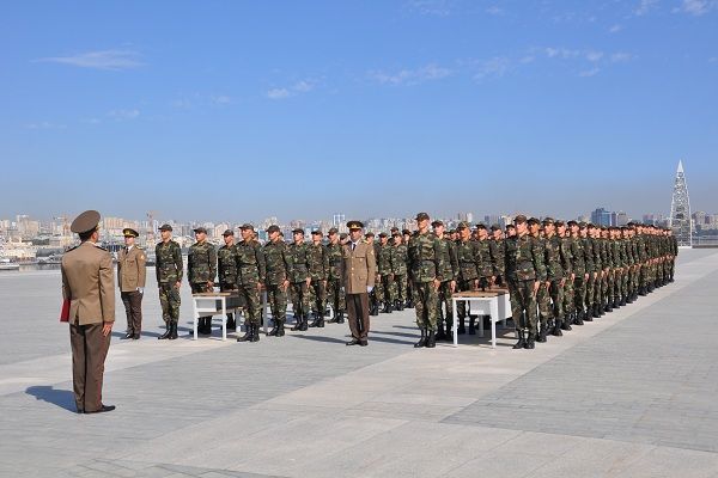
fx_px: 957
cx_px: 359
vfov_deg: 28.1
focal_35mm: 48
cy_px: 239
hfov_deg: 41.1
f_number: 10
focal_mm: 32
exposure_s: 1/400
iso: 200
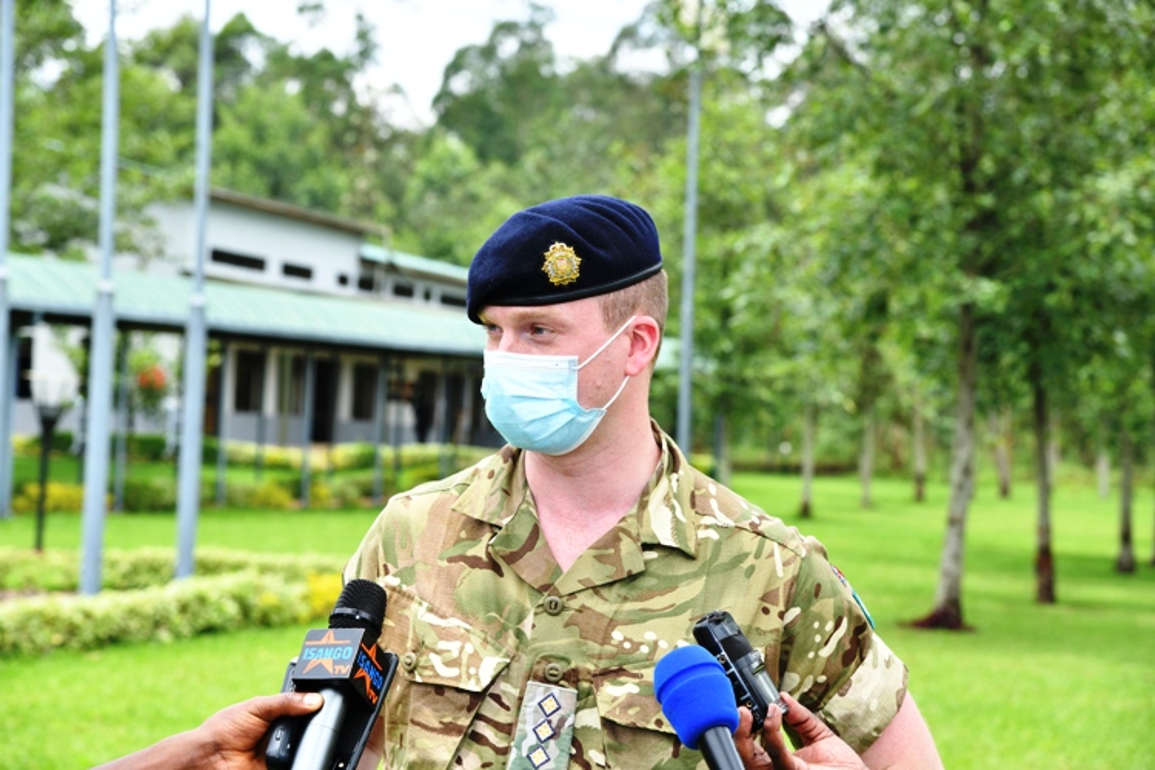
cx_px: 578
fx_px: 2951
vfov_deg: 14.9
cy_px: 385
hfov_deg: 22.1
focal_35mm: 92
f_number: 6.3
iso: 200
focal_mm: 92
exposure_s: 1/160
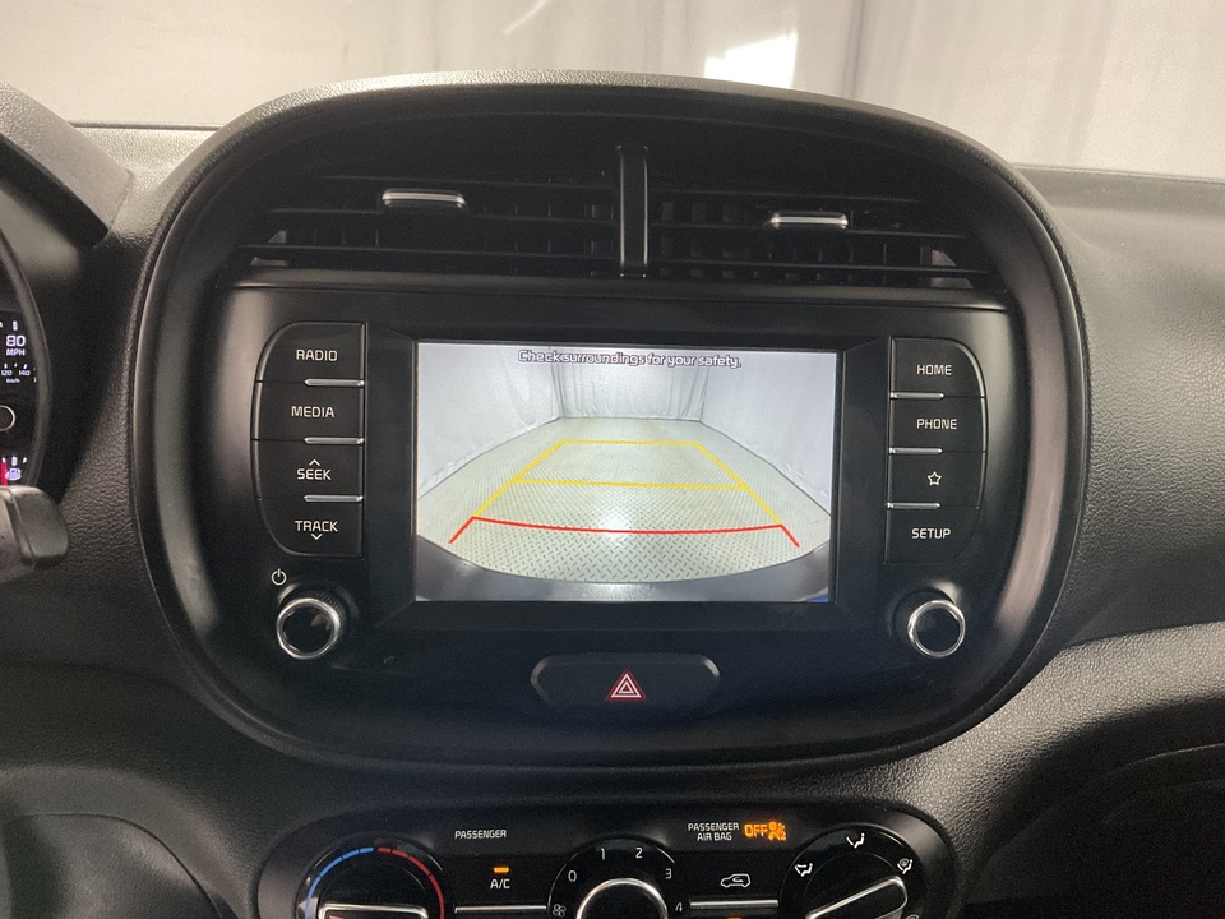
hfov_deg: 61.7
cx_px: 612
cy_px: 460
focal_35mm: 29
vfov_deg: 48.2
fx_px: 1026
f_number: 1.8
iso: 200
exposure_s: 1/50
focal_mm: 3
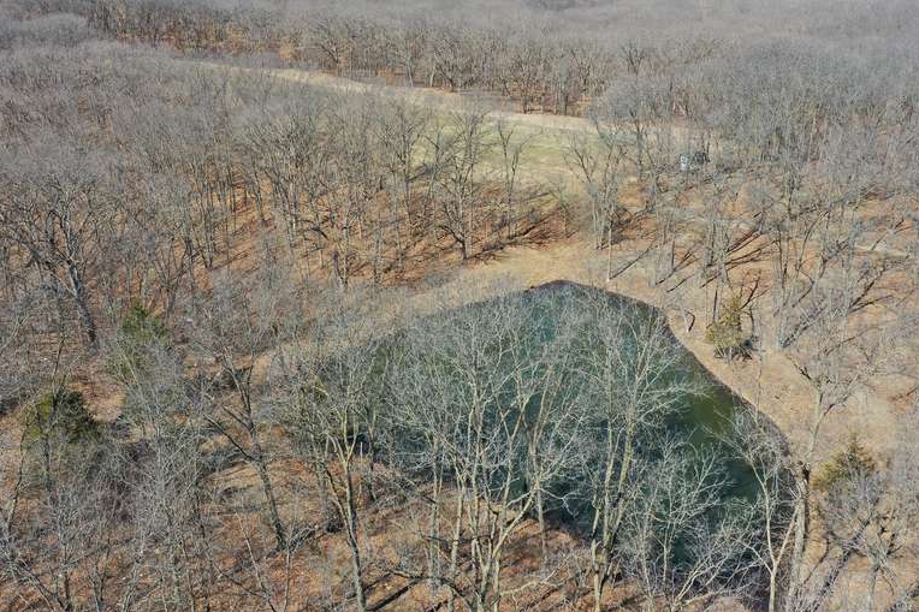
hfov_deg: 57.2
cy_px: 265
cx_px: 485
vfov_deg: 39.9
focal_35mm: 33
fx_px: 842
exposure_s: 1/320
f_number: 5
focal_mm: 10.26
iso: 100
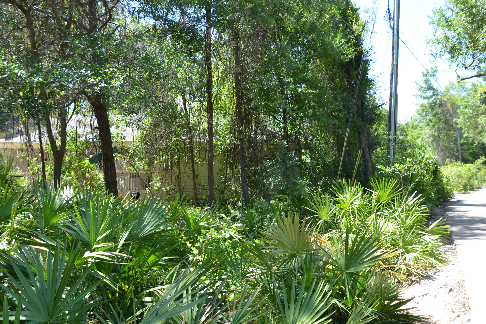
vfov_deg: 35.9
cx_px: 241
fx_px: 499
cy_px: 164
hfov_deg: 51.9
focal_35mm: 37
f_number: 6.3
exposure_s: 1/160
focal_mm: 24
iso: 200
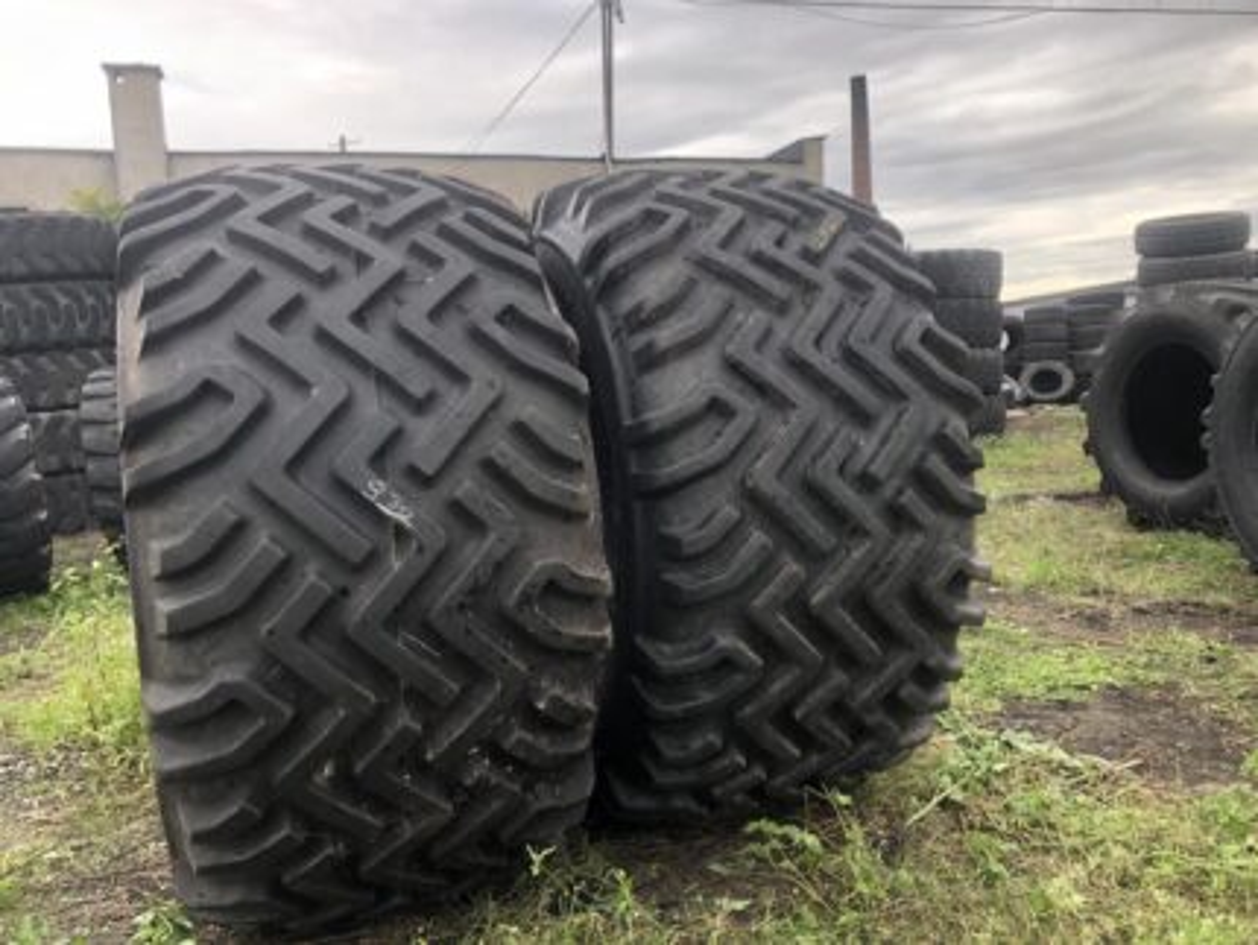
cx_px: 629
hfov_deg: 63.4
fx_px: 1018
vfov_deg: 49.8
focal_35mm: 28
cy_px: 472
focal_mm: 3.99
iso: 25
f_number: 1.8
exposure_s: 1/120
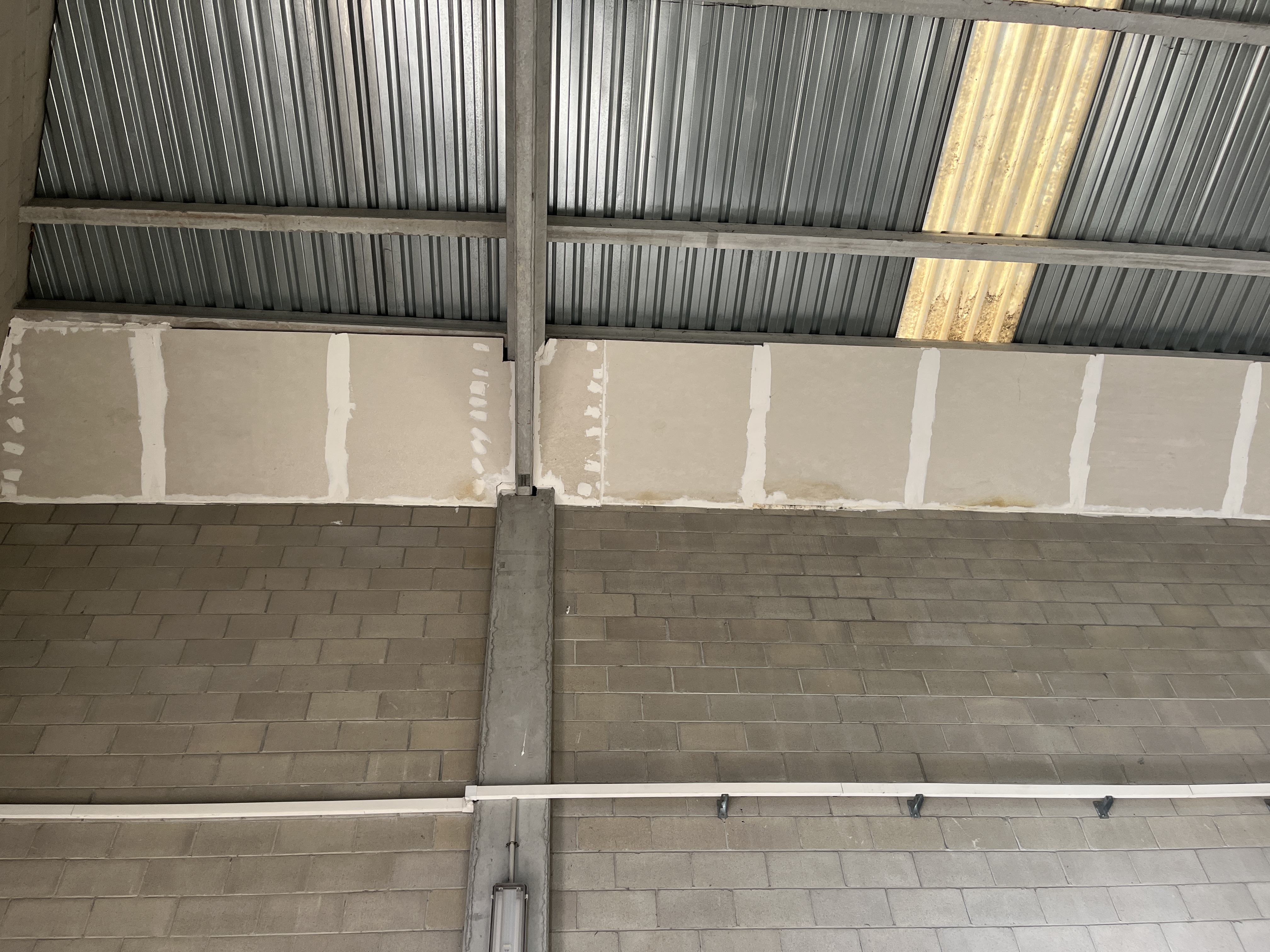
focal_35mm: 26
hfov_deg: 67.3
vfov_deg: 53.1
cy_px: 476
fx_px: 954
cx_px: 635
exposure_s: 1/122
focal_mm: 5.1
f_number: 1.6
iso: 100
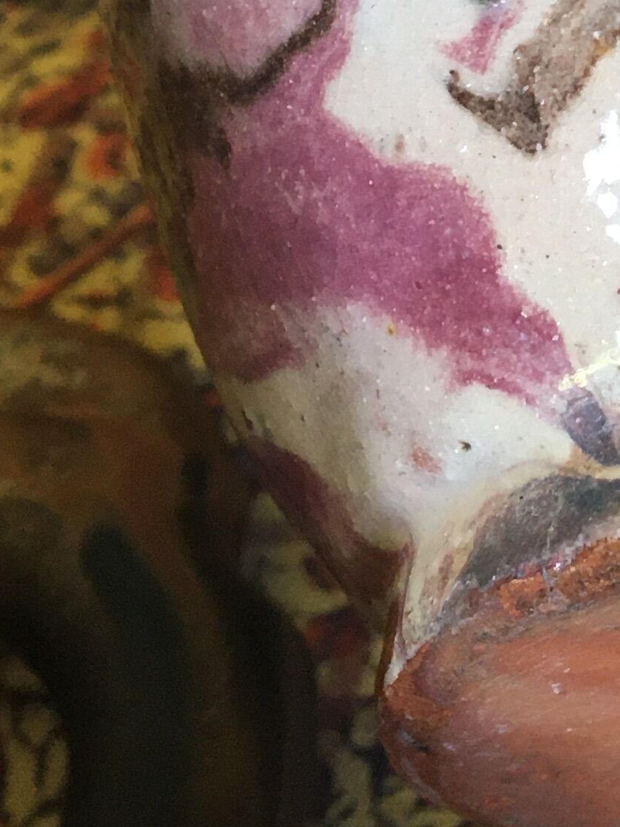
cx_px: 914
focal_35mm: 105
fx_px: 2508
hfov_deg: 13.3
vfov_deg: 18.0
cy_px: -94
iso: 125
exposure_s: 1/33
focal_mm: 4.15
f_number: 2.2
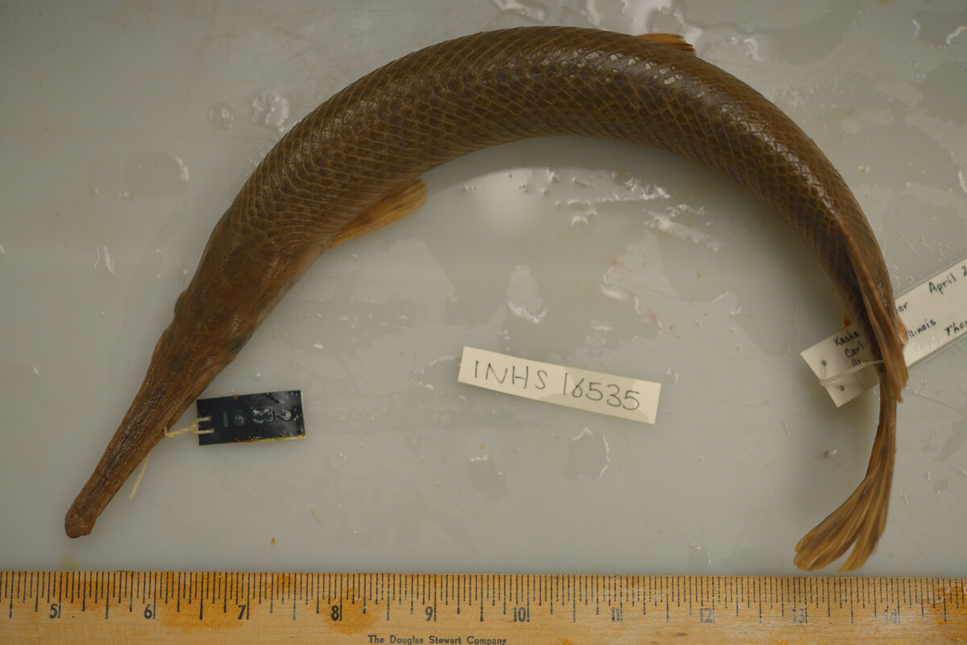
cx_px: 484
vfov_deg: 22.6
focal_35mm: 60
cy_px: 322
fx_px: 1612
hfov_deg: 33.4
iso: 400
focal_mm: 60
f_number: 3
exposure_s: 1/250
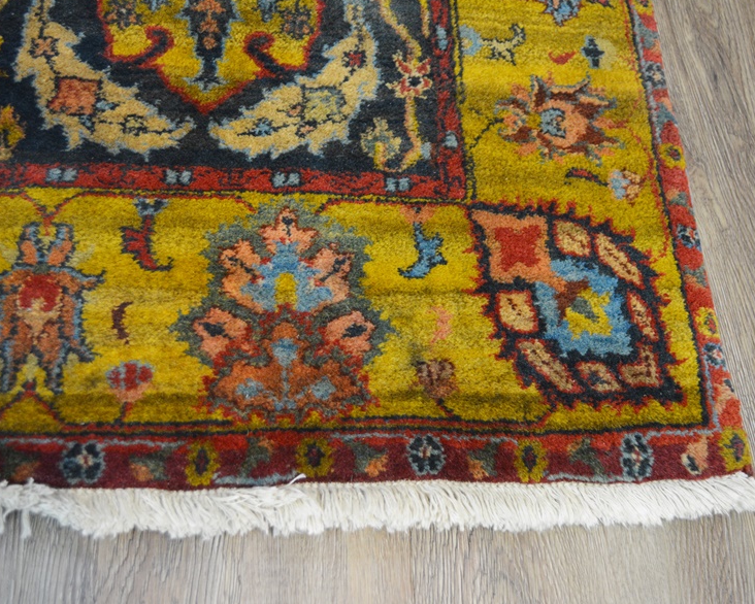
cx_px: 417
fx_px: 1006
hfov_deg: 41.1
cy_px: 296
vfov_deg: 33.4
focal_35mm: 45
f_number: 4.2
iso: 800
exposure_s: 1/60
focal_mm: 26
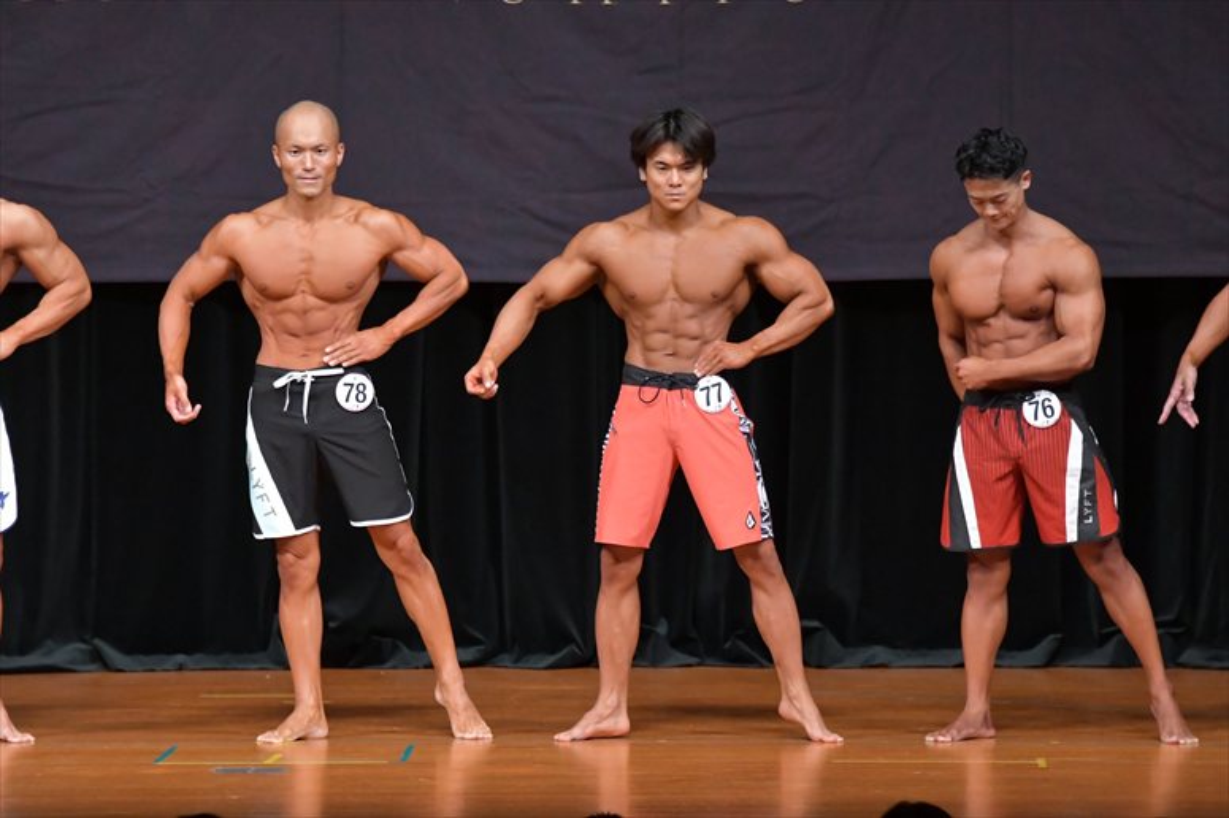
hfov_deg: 7.6
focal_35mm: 270
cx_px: 614
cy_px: 409
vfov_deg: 5.1
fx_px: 9213
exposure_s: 1/400
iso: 5000
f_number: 5.6
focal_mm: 180
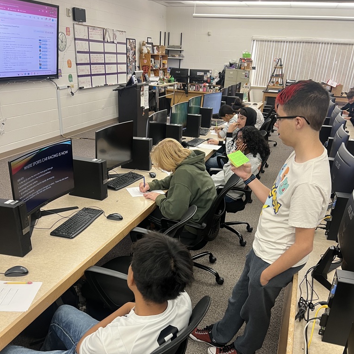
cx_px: 177
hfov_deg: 52.5
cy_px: 234
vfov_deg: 51.6
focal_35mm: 31
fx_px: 359
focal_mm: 5.7
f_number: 1.5
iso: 100
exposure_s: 1/60
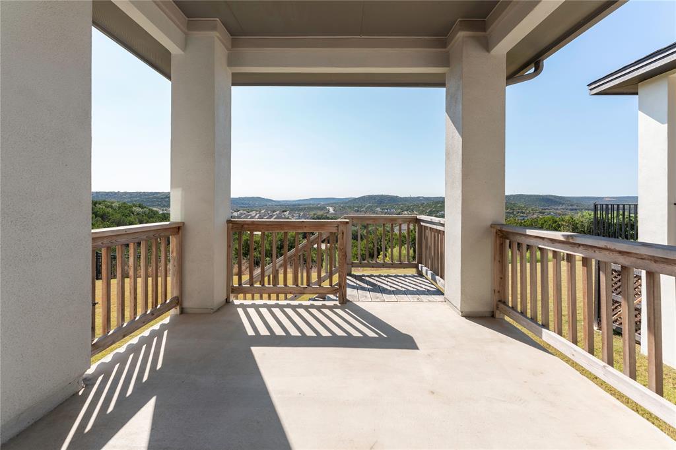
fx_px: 263
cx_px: 338
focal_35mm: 14
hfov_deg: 104.3
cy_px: 225
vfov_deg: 81.2
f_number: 5.6
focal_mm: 14
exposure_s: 1/320
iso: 125
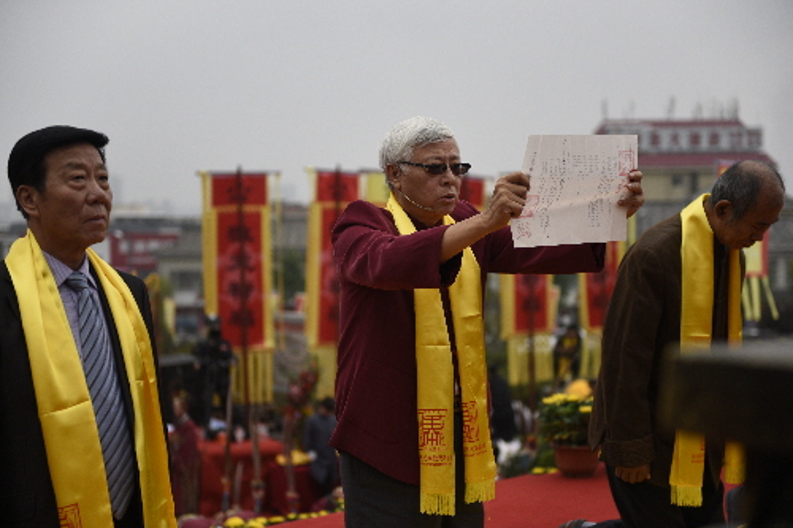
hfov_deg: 28.9
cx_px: 396
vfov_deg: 19.4
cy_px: 264
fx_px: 1541
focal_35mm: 70
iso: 200
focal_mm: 70
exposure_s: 1/2000
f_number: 2.8
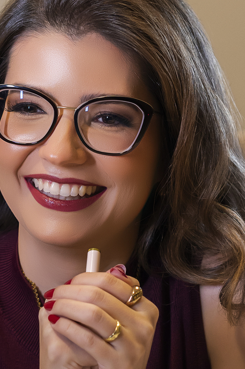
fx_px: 2199
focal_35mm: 215
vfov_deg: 9.5
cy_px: 363
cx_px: 95
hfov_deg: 6.4
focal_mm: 85
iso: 2000
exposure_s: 1/160
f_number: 4
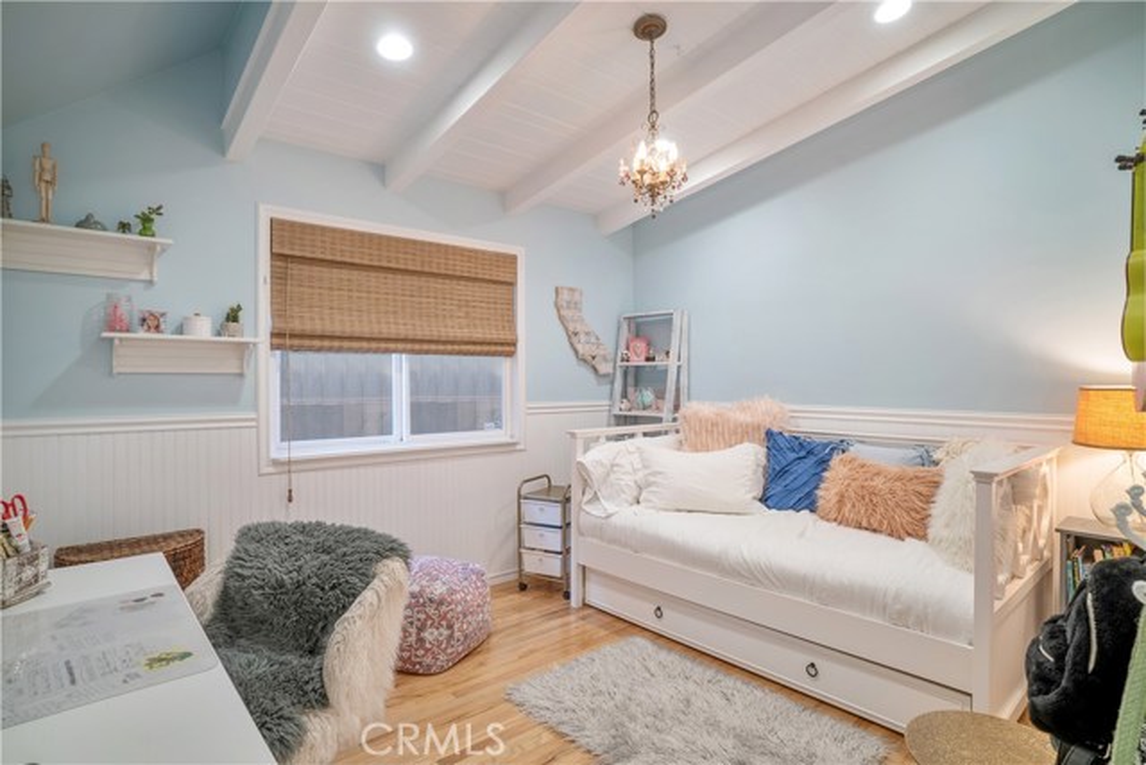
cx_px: 573
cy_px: 382
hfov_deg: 90.0
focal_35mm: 18
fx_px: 573
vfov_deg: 67.4
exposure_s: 1/20
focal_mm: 18
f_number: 8
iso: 125
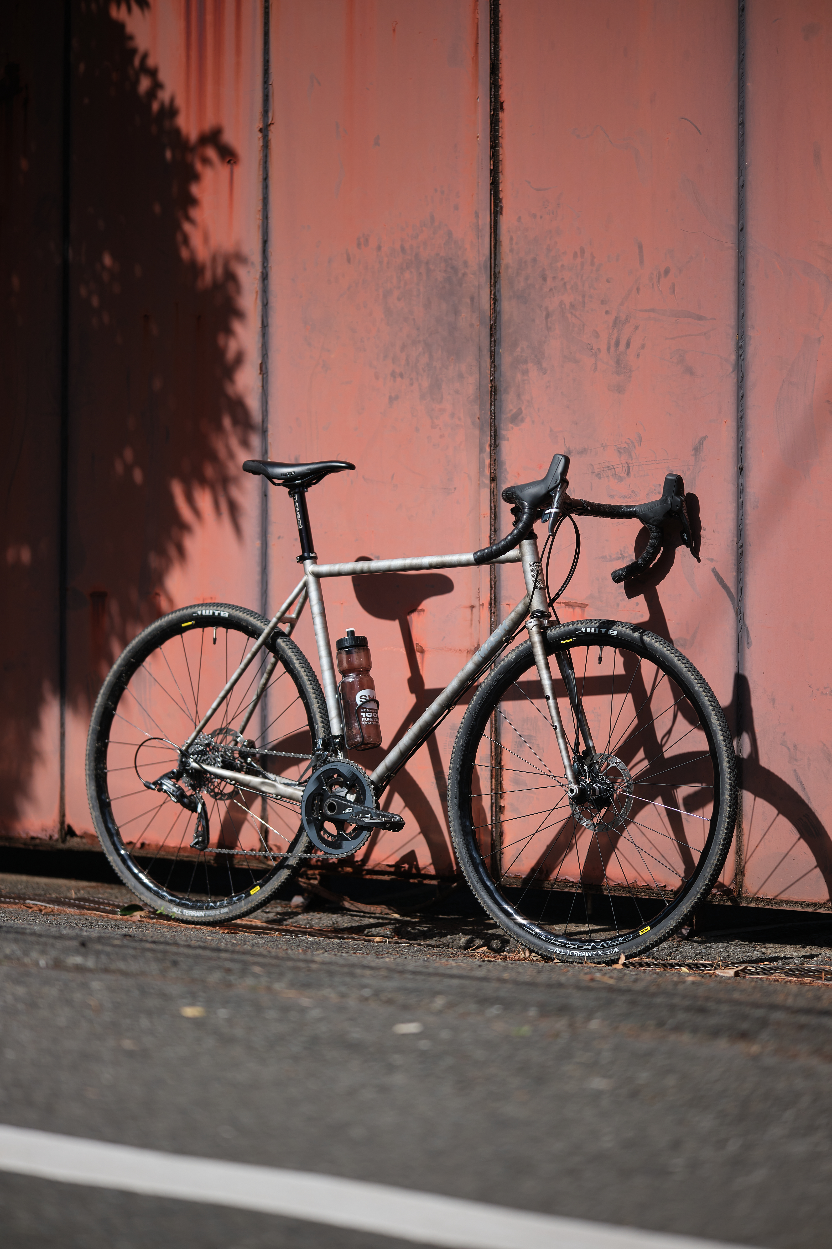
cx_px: 416
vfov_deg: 18.1
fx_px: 3917
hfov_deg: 12.1
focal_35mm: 113
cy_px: 624
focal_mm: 75
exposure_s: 1/8000
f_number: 1.2
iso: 125
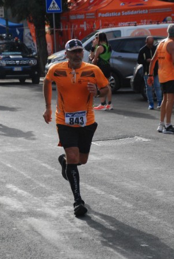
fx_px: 1017
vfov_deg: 14.5
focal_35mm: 141
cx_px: 84
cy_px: 135
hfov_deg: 9.8
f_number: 5.6
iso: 1000
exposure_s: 1/1600
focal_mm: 70
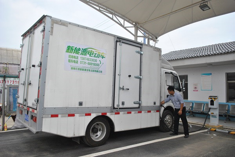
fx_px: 176
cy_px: 78
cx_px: 118
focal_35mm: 27
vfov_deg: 48.0
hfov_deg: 67.3
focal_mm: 18
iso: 400
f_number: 4
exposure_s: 1/3200
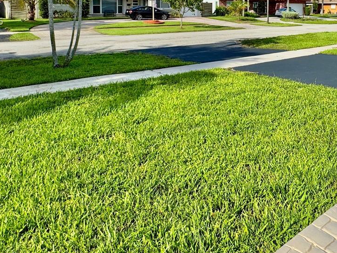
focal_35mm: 31
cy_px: 22
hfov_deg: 57.0
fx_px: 302
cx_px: 227
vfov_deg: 41.6
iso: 40
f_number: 2.2
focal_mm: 2.22
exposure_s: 1/2494
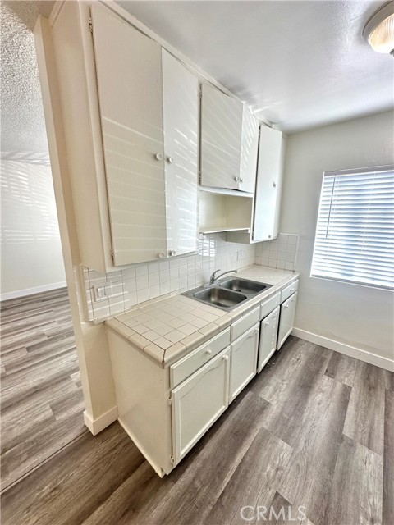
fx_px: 212
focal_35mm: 14
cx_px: 197
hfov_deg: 85.7
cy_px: 262
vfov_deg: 102.1
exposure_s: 1/120
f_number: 2.2
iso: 80
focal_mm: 2.22
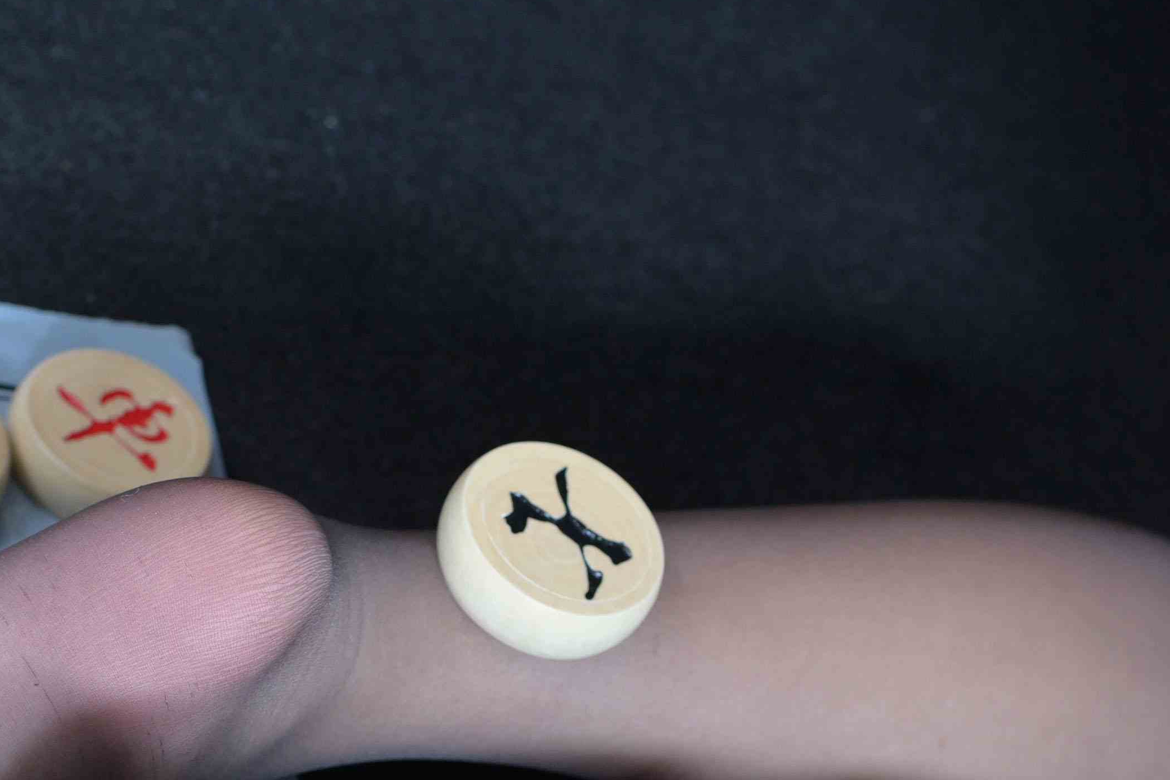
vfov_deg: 17.2
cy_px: 842
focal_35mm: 77
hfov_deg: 26.3
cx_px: 462
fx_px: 2502
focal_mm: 35
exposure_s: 1/125
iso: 800
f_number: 5
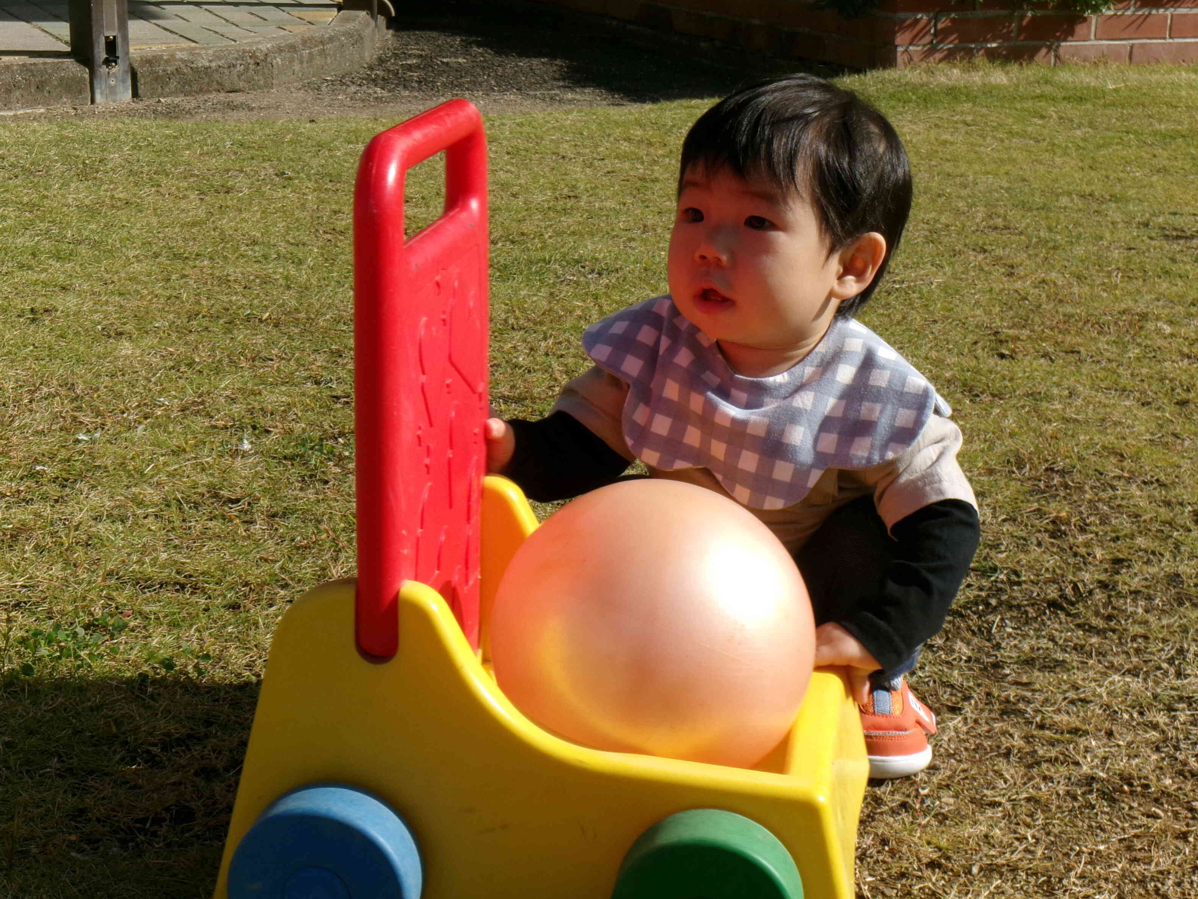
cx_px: 573
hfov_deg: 26.3
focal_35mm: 74
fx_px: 2561
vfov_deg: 19.9
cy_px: 457
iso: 100
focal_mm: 11.5
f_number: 13.7
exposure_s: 1/140
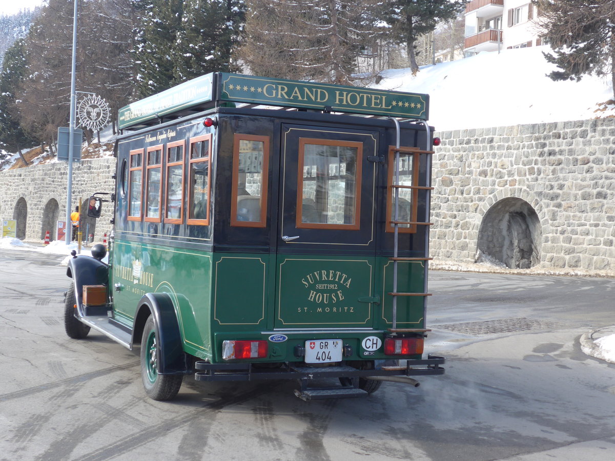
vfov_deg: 26.6
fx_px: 977
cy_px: 230
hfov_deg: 34.9
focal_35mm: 55
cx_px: 308
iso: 100
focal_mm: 11.3
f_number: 3.4
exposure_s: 1/250
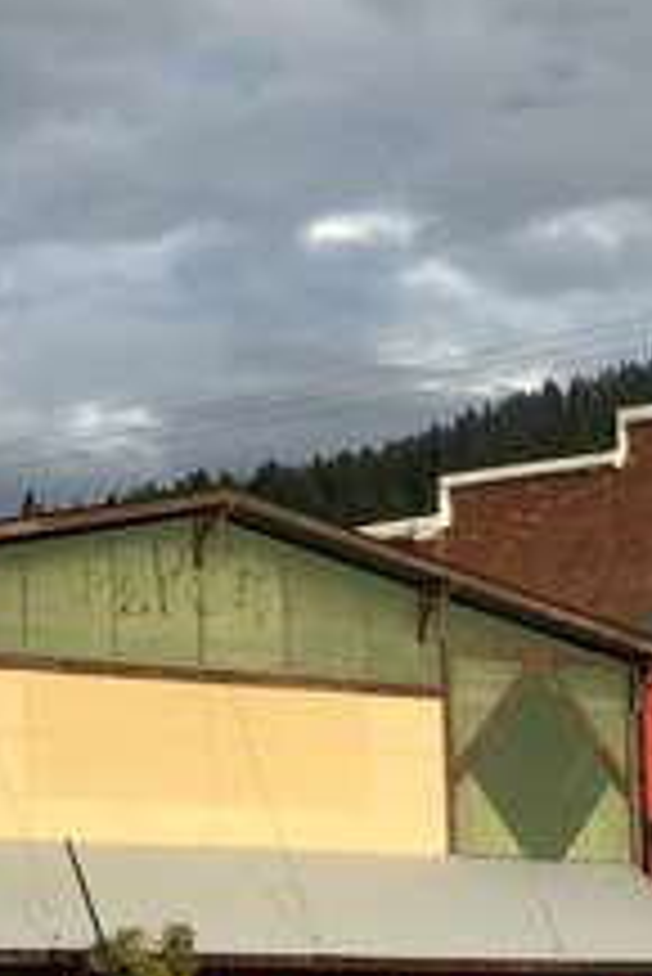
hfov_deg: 6.9
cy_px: 594
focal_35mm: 199
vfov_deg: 10.3
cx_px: -126
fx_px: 5397
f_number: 2.4
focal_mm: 6
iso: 16
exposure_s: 1/121
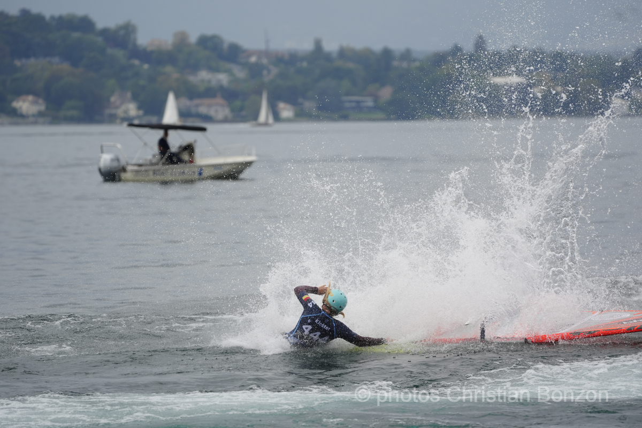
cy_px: 214
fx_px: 4886
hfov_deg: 7.5
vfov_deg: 5.0
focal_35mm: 274
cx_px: 321
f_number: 5.6
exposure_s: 1/1250
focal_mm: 274
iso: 500
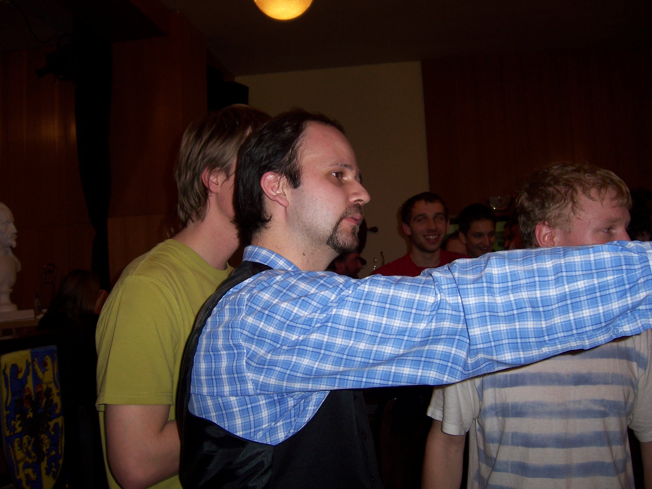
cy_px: 244
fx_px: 678
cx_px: 326
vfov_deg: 39.7
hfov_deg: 51.4
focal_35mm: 36
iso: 80
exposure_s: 1/60
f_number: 2.8
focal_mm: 6.2
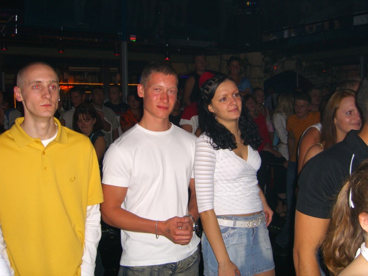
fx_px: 404
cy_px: 138
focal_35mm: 38
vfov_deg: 37.7
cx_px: 184
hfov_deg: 49.0
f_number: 2.8
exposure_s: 1/60
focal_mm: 7.9
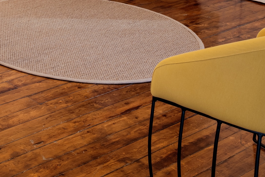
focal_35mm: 71
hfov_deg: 24.5
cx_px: -87
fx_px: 523
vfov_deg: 16.5
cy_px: -125
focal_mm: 20
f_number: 14
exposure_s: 4
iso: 100
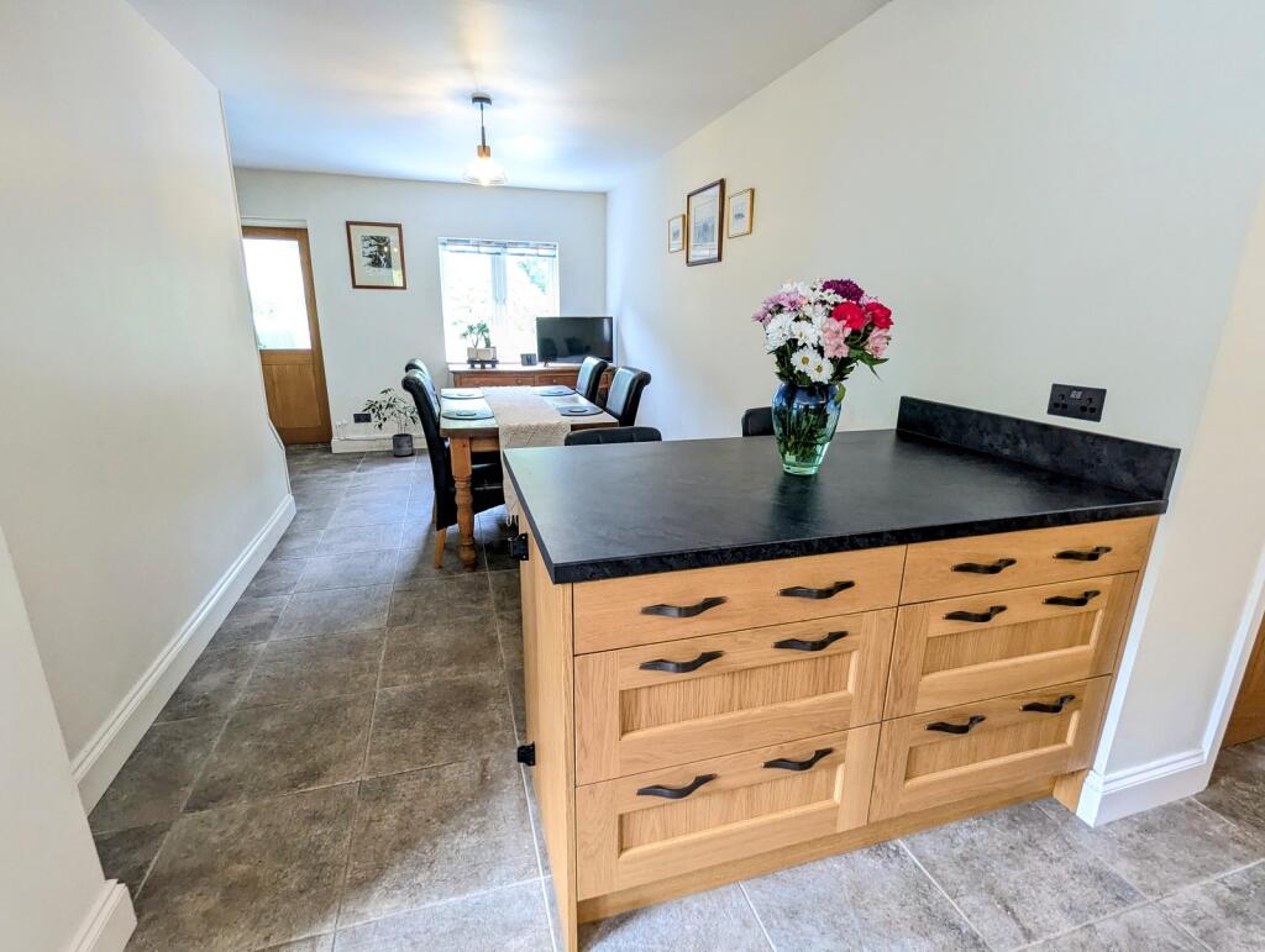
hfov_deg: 94.4
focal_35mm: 16
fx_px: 586
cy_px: 476
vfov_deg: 78.2
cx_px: 632
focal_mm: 2.35
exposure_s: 1/50.5
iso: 295
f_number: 2.2
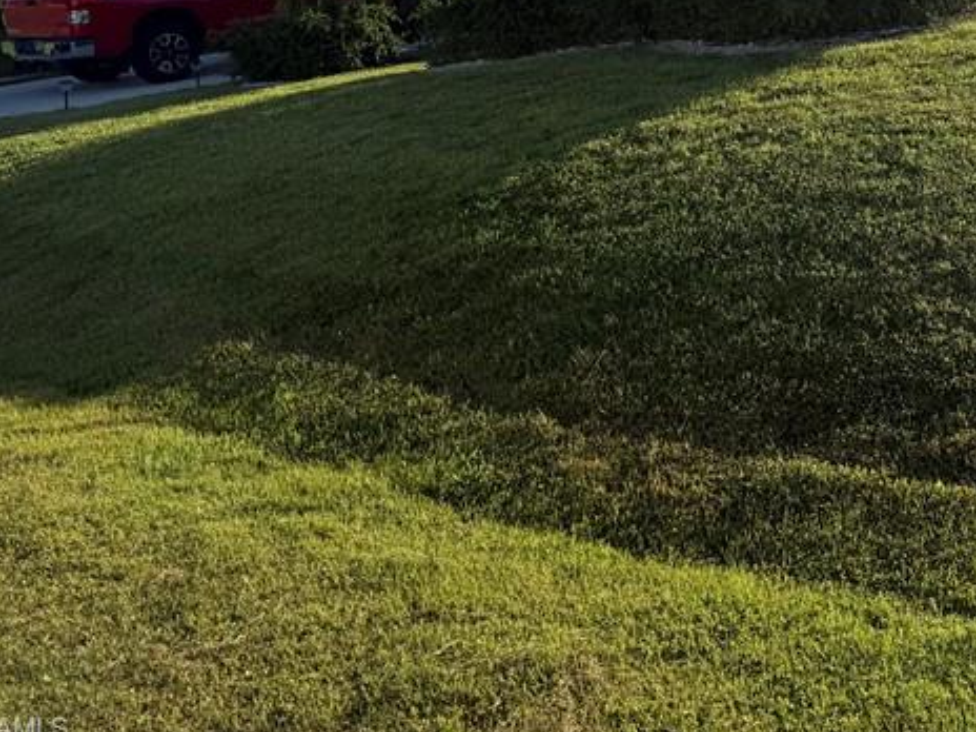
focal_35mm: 53
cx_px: 991
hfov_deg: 33.0
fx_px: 1494
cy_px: -59
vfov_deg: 25.6
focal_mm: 6.76
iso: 80
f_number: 1.78
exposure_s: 1/9091
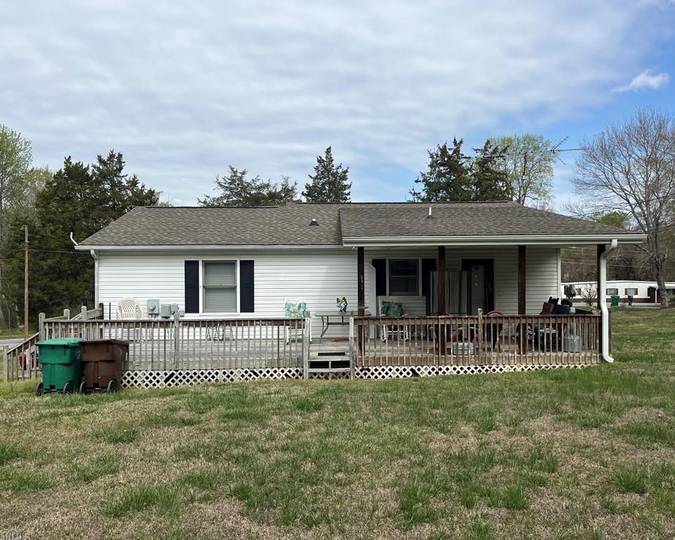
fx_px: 559
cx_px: 351
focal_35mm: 28
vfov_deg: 51.5
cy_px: 265
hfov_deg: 62.2
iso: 50
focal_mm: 5.1
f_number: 1.6
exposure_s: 1/4149
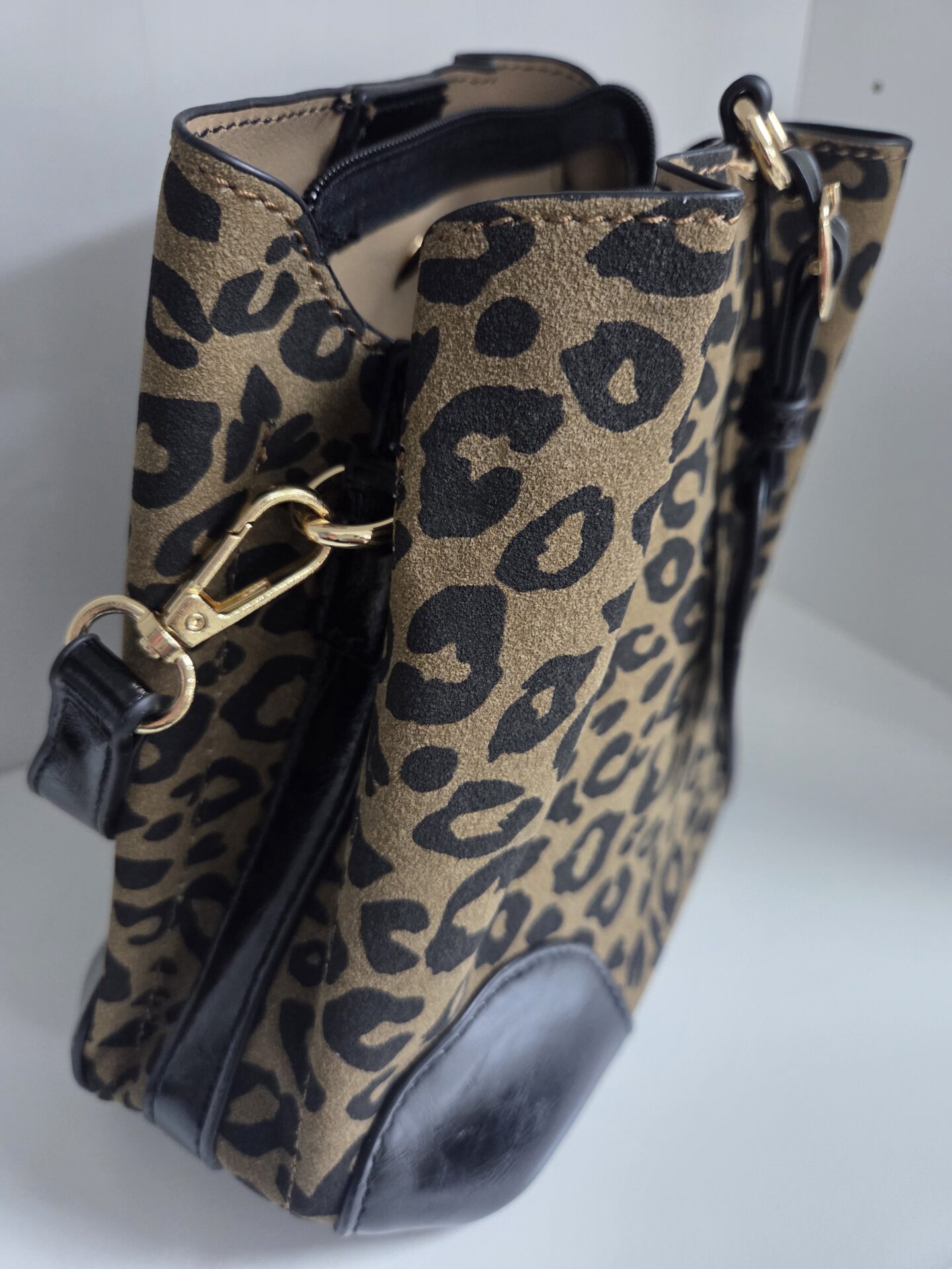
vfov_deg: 73.9
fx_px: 843
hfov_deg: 58.9
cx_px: 476
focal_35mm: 23
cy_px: 634
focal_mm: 5.4
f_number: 1.8
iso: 640
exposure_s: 1/100
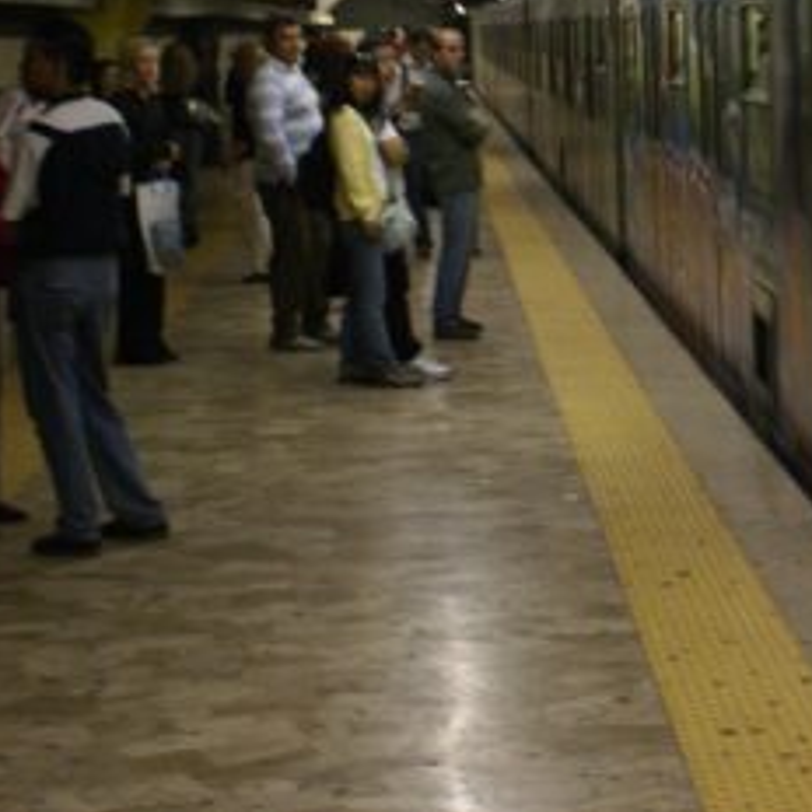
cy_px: 112
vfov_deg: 17.4
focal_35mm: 99
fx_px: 2627
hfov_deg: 16.9
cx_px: 956
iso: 400
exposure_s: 1/15
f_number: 5
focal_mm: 30
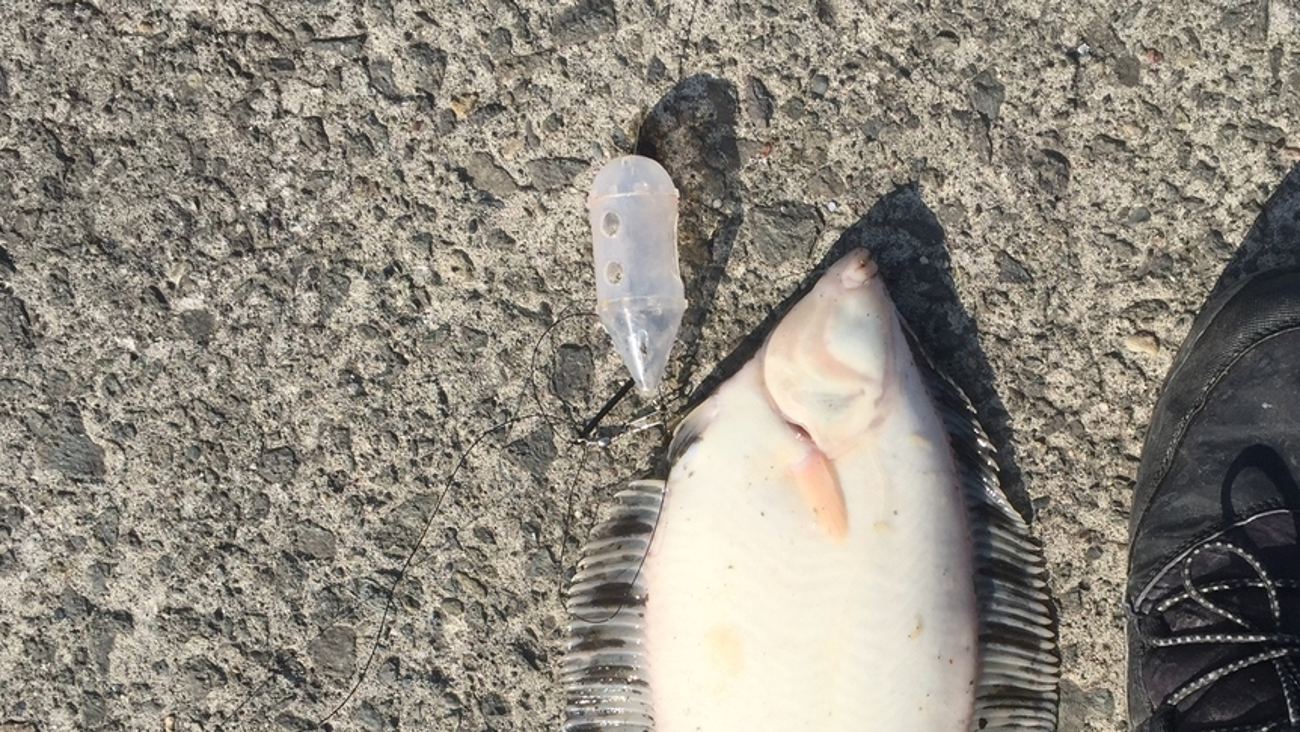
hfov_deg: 46.1
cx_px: 790
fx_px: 1517
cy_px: 578
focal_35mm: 44
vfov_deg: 26.6
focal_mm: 4.15
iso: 32
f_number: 2.2
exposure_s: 1/2475
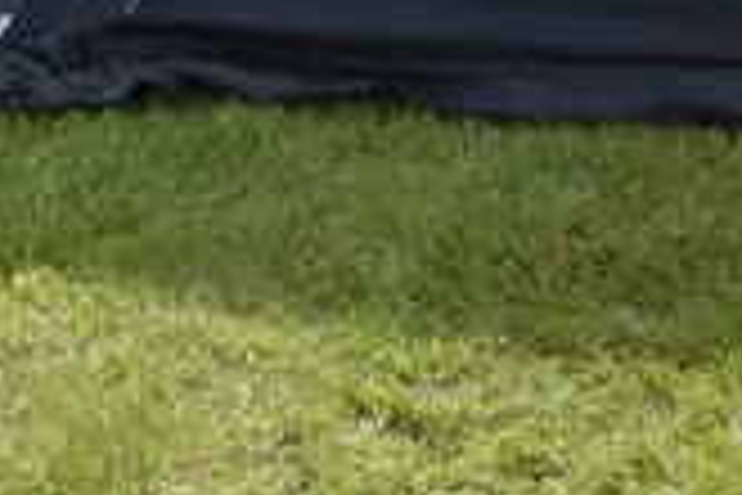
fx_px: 3607
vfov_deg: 7.4
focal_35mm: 175
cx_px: 1003
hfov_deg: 11.4
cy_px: -623
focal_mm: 24
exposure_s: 1/320
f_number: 9
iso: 200
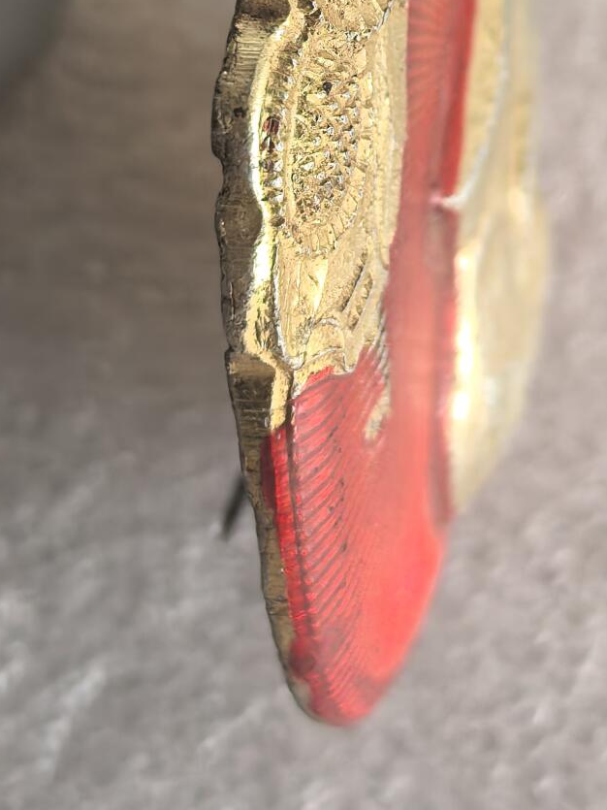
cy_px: 92
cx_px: 415
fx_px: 2923
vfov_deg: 15.6
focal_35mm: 125
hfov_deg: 11.8
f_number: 2
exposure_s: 1/300
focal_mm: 5.75
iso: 320
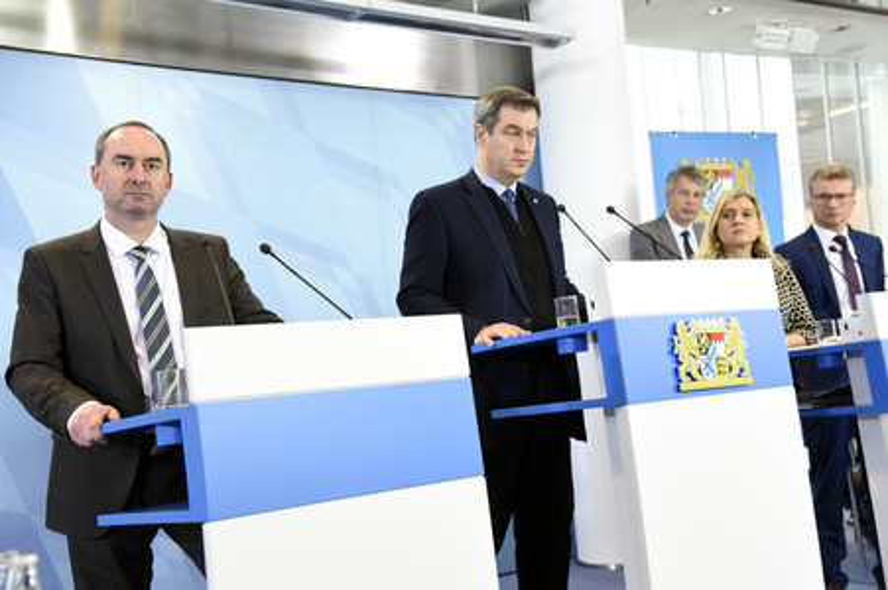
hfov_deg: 39.6
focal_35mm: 50
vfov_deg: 27.0
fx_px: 1232
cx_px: 444
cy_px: 295
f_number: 5.6
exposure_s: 1/100
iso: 3200
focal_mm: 50
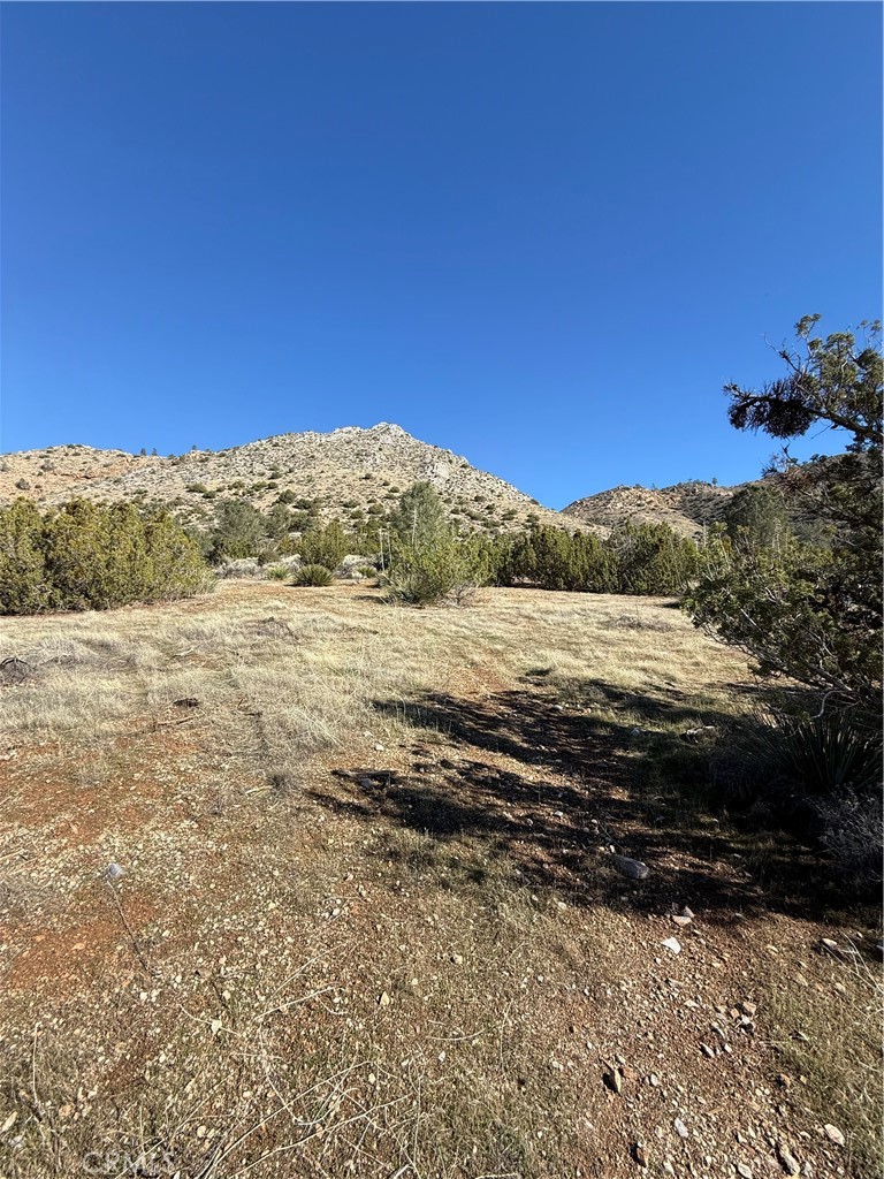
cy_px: 590
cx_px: 442
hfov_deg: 85.7
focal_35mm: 14
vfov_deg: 102.1
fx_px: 477
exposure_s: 1/1105
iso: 50
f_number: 2.2
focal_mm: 2.22
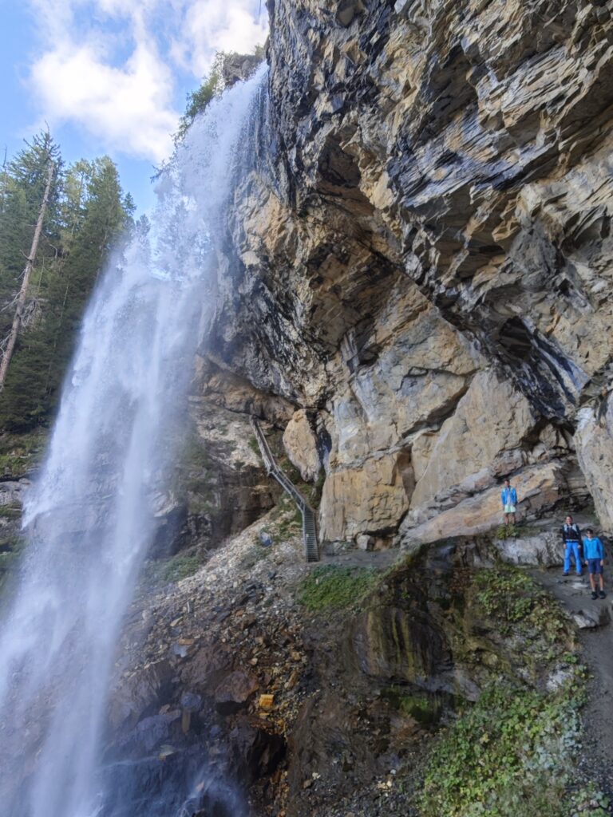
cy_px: 408
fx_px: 449
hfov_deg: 68.7
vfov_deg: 84.7
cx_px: 306
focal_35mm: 19
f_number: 1.8
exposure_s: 1/100
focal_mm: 2.03
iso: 80
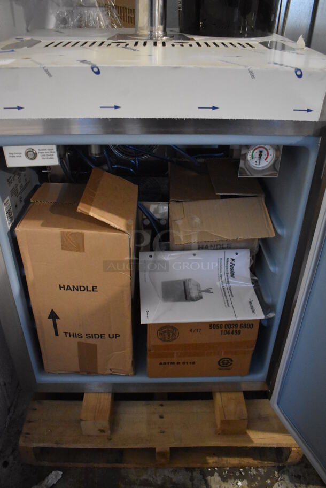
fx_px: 407
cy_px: 244
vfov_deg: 61.9
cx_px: 163
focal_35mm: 30
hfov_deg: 43.7
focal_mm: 20
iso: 6400
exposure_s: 1/125
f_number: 3.5
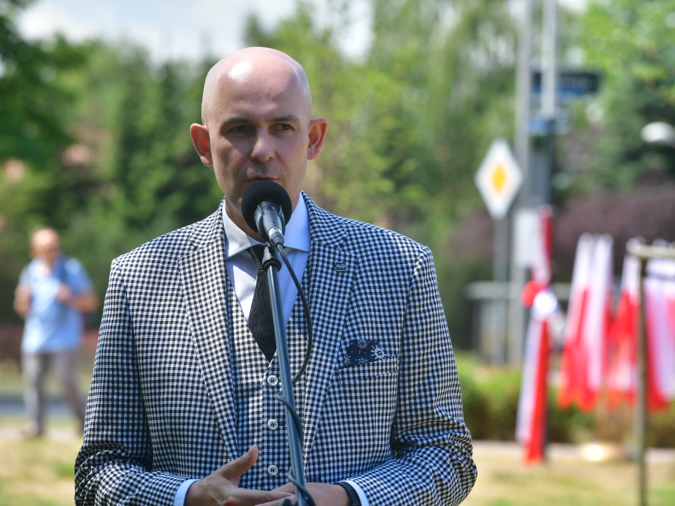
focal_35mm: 190
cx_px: 347
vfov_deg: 7.8
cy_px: 253
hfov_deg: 10.4
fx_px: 3705
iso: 100
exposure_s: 1/250
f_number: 7.1
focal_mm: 175
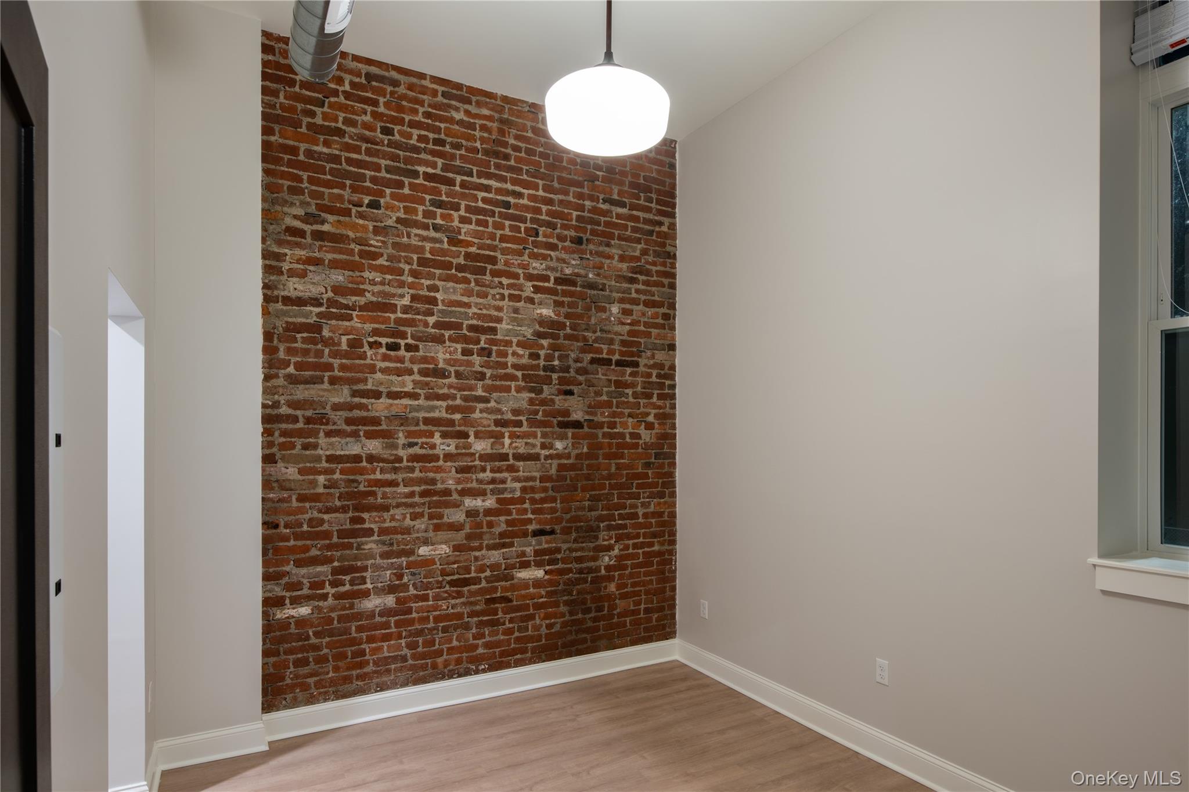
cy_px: 396
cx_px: 594
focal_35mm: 19
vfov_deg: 64.5
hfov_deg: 86.9
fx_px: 627
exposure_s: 4
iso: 100
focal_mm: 19
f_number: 11
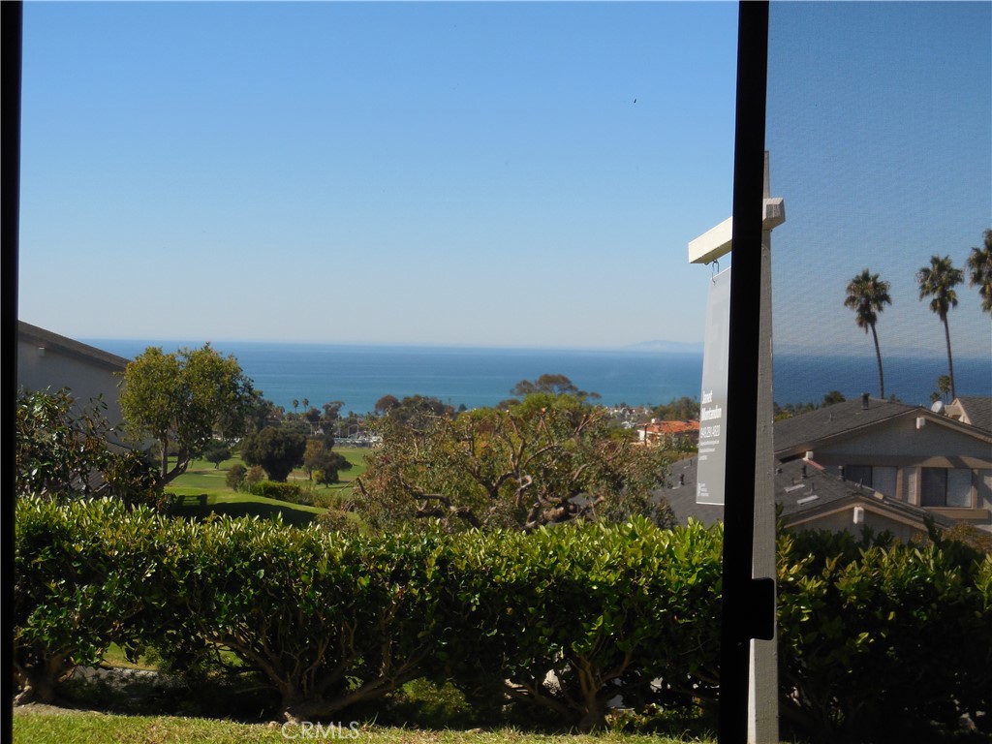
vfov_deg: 22.3
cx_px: 496
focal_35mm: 66
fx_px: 1891
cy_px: 372
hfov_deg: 29.4
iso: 125
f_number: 4.2
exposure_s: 1/640
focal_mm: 10.9
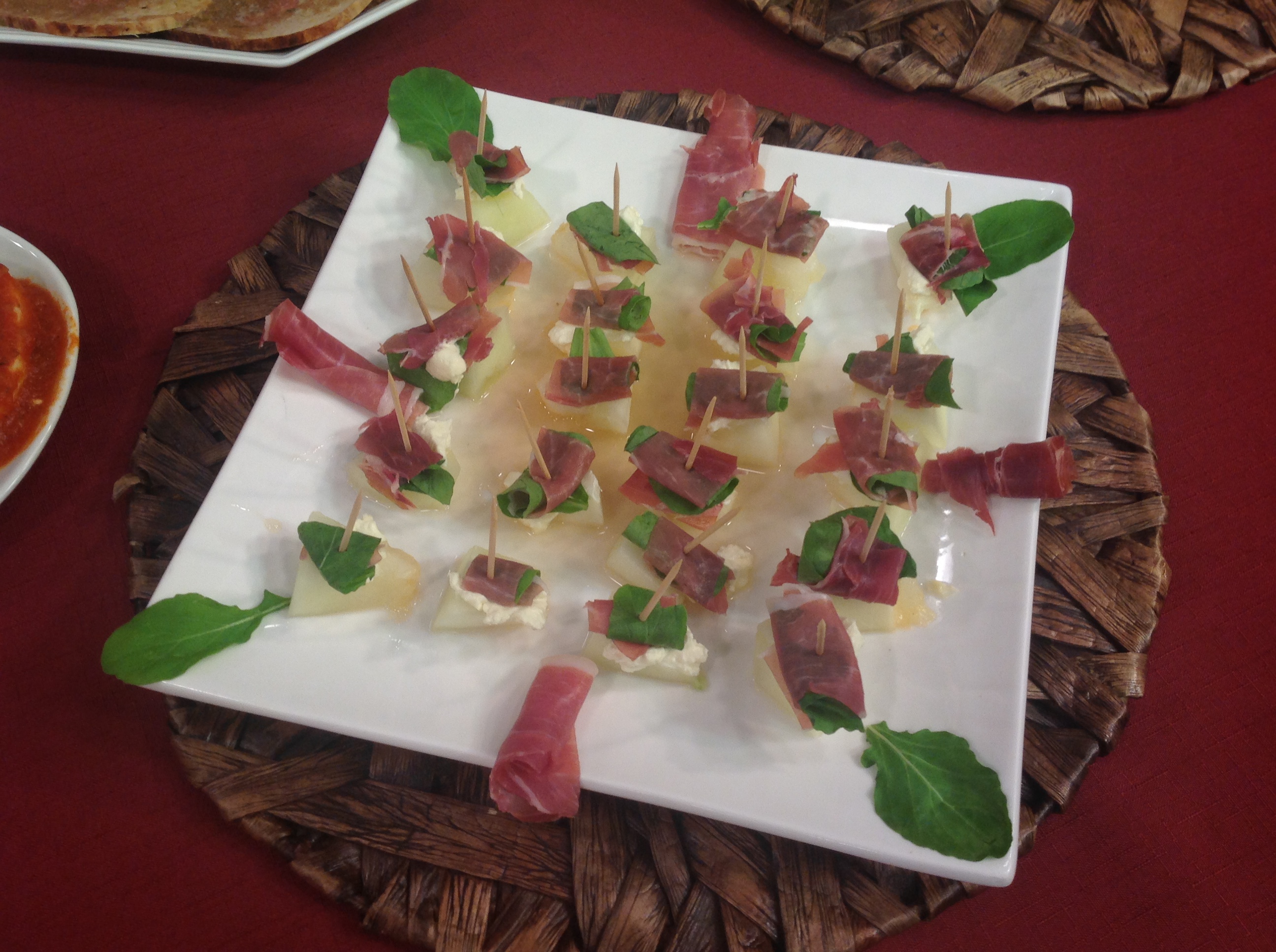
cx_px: 638
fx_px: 1288
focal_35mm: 35
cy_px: 476
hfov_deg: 52.7
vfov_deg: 40.6
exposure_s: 1/40
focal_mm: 4.28
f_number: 2.4
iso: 64
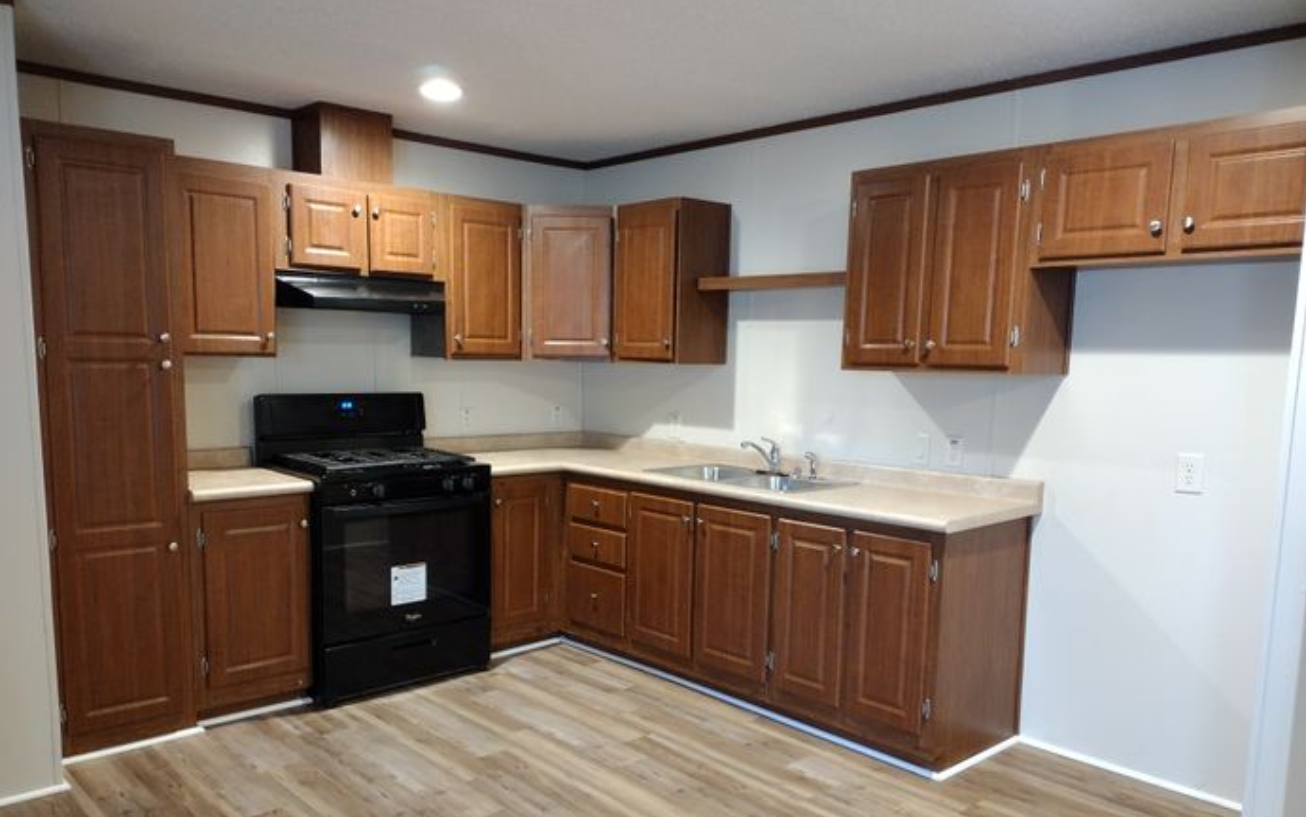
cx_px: 646
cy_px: 479
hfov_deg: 64.6
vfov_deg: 43.0
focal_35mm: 29
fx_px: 1032
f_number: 1.7
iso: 831
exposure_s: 1/40
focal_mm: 4.71
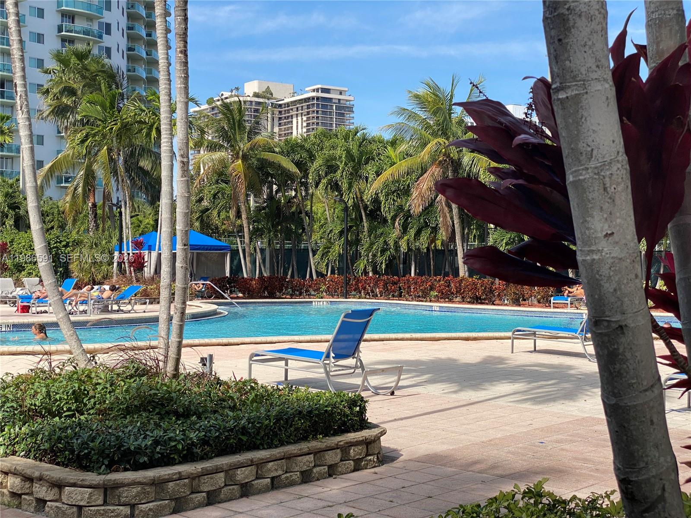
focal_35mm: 52
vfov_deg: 28.0
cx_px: 346
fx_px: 1038
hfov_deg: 36.8
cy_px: 259
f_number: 2
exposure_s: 1/1170
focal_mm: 6
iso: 20
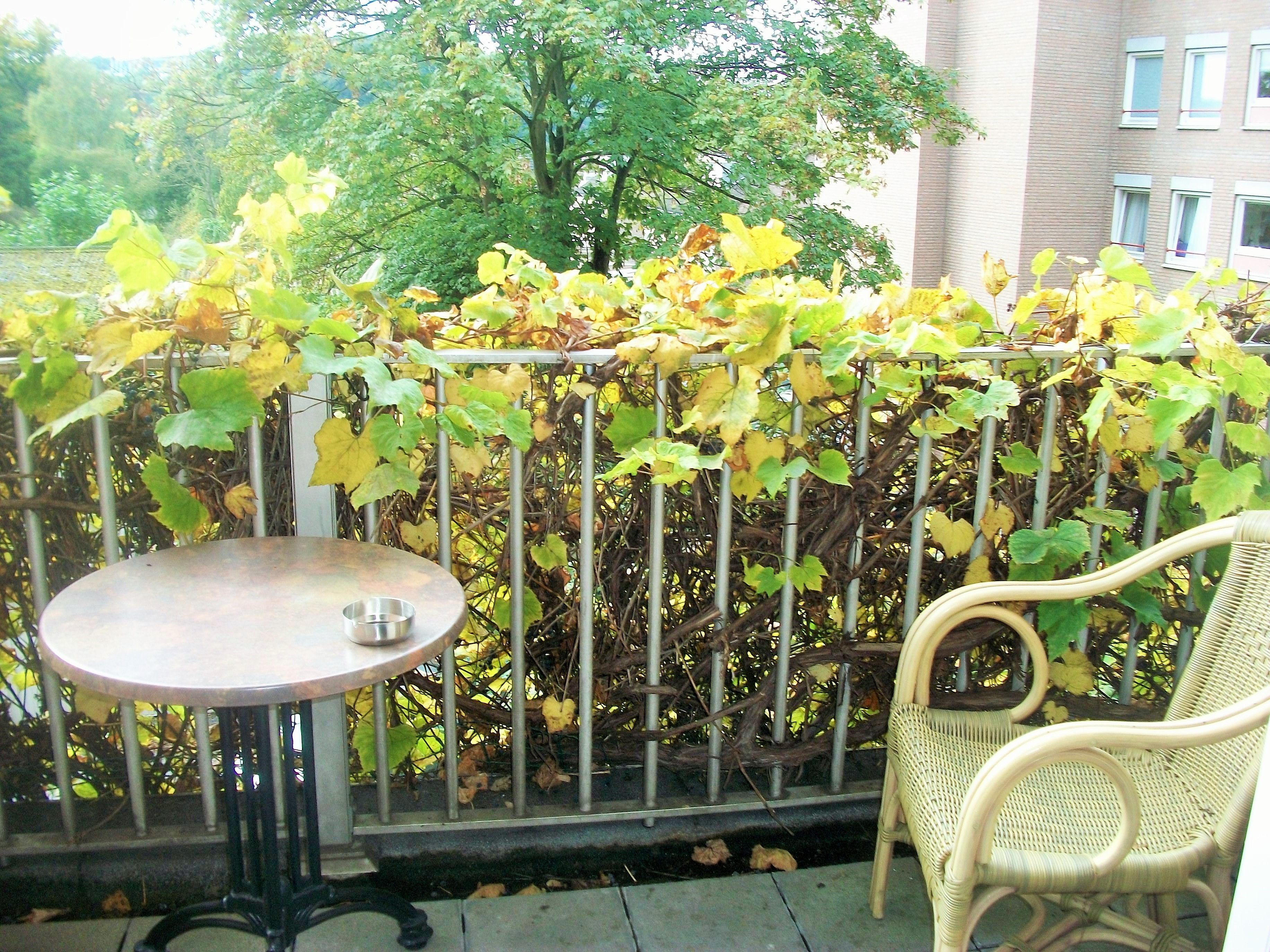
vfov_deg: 44.2
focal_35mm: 32
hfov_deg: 56.8
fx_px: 1174
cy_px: 476
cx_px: 635
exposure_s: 1/125
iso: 80
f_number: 2.9
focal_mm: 5.7
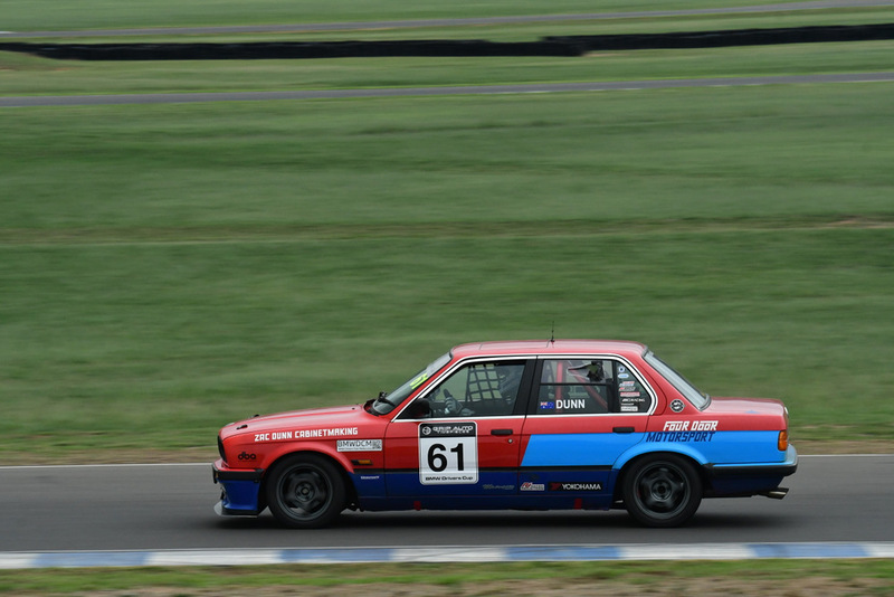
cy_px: 298
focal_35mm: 174
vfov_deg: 7.9
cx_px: 447
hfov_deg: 11.8
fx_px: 4322
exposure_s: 1/250
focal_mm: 116
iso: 1600
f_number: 11
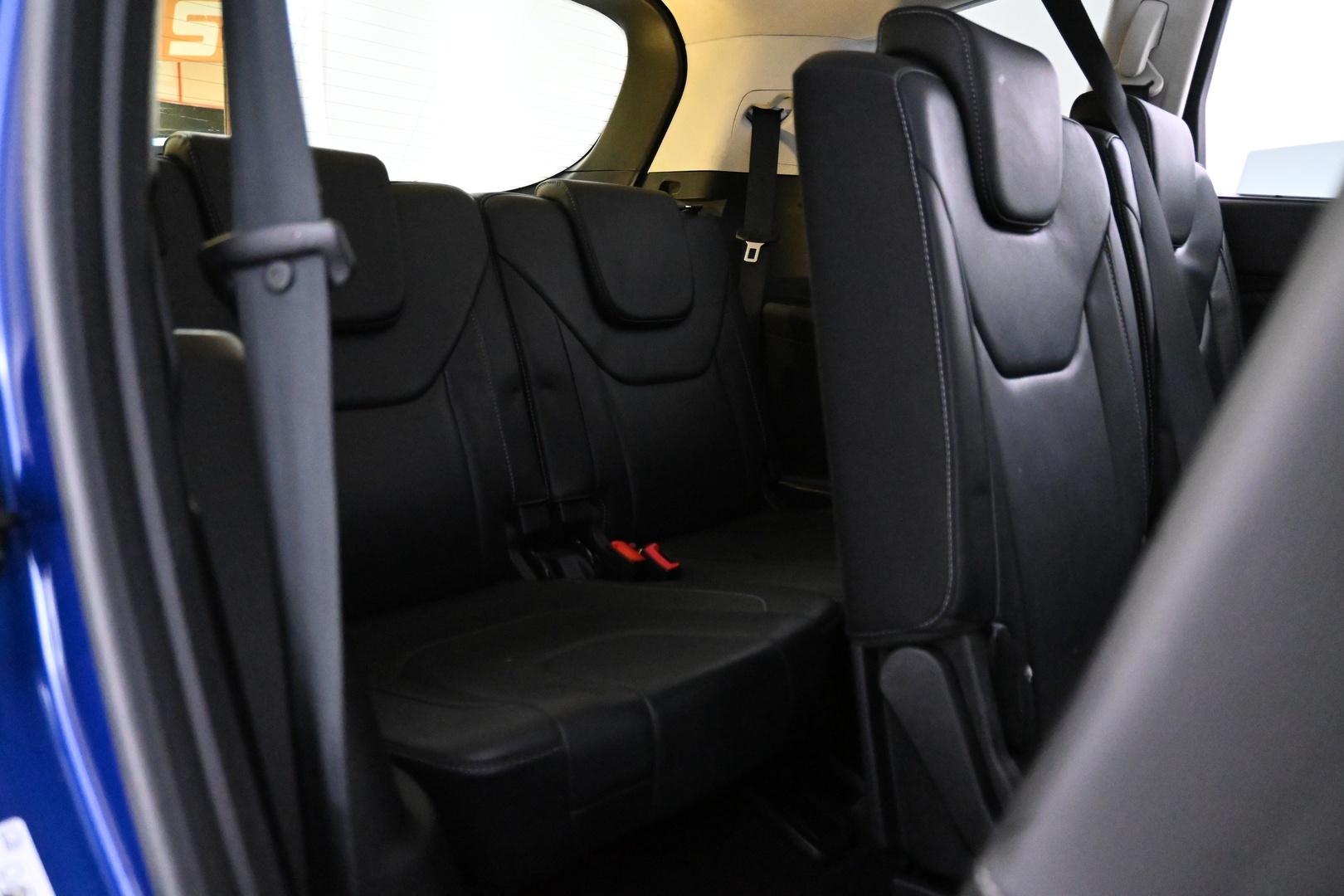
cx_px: 672
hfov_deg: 61.9
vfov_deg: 43.6
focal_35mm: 30
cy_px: 448
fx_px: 1120
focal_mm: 20
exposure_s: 1/30
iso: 8000
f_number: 3.8
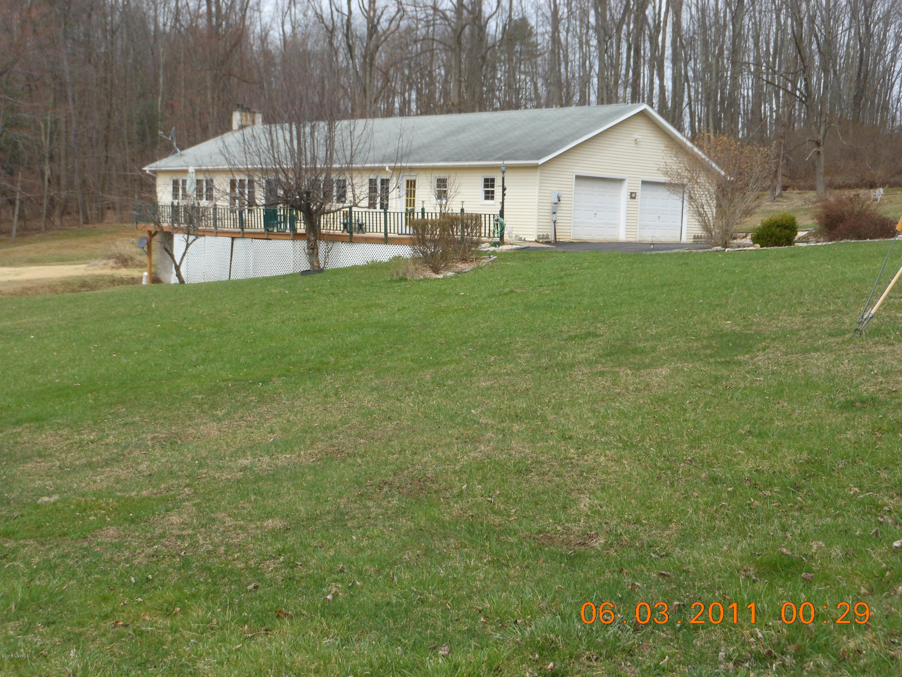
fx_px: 1173
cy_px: 338
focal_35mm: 45
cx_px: 451
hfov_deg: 42.1
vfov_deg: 32.2
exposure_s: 1/320
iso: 80
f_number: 4.6
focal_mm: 8.1
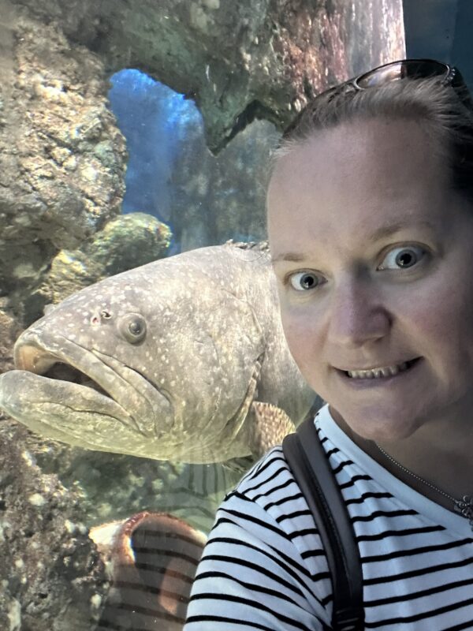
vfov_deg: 60.0
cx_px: 236
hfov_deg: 46.8
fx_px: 547
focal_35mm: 30
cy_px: 316
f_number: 1.9
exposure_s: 1/17
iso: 640
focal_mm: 2.69
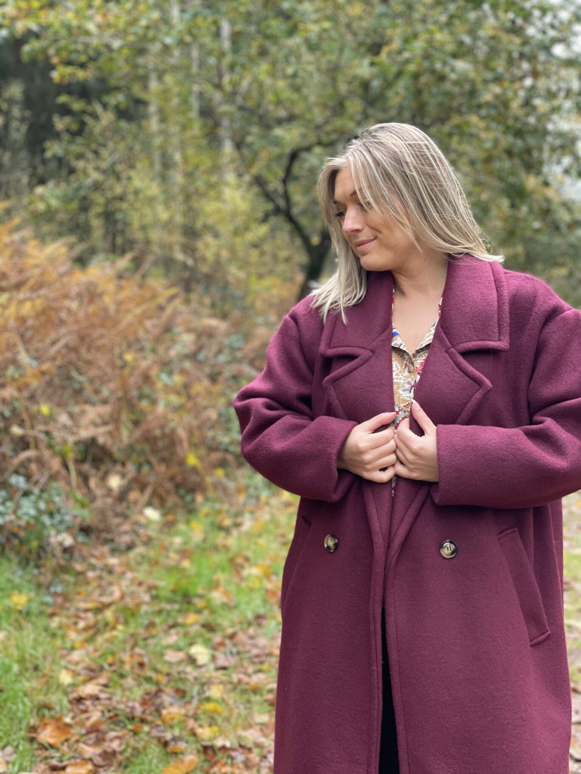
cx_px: 290
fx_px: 1164
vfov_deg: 36.8
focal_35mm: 52
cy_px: 387
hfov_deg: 28.0
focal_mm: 6
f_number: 2
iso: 100
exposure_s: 1/122
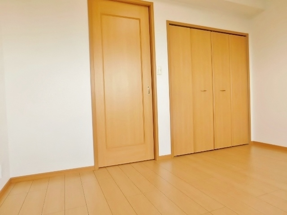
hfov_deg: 73.9
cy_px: 108
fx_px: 191
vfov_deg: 58.9
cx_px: 144
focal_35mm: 23
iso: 125
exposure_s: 1/80
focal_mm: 4
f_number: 3
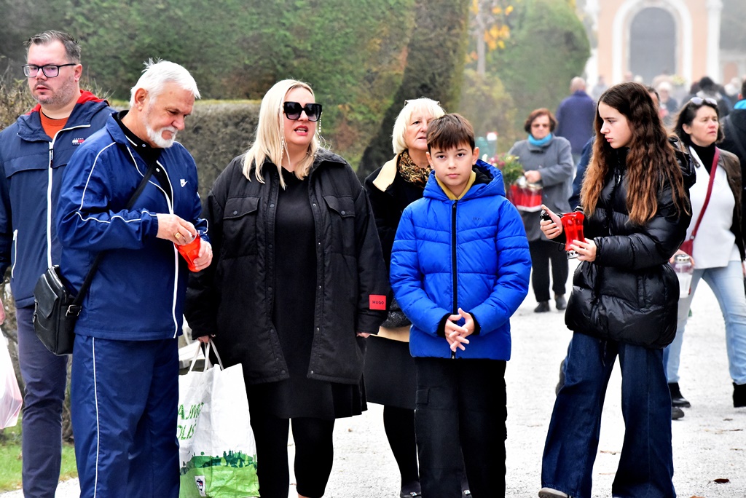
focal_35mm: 200
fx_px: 4147
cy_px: 249
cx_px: 373
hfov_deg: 10.3
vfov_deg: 6.9
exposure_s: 1/1250
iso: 7200
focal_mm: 200
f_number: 8
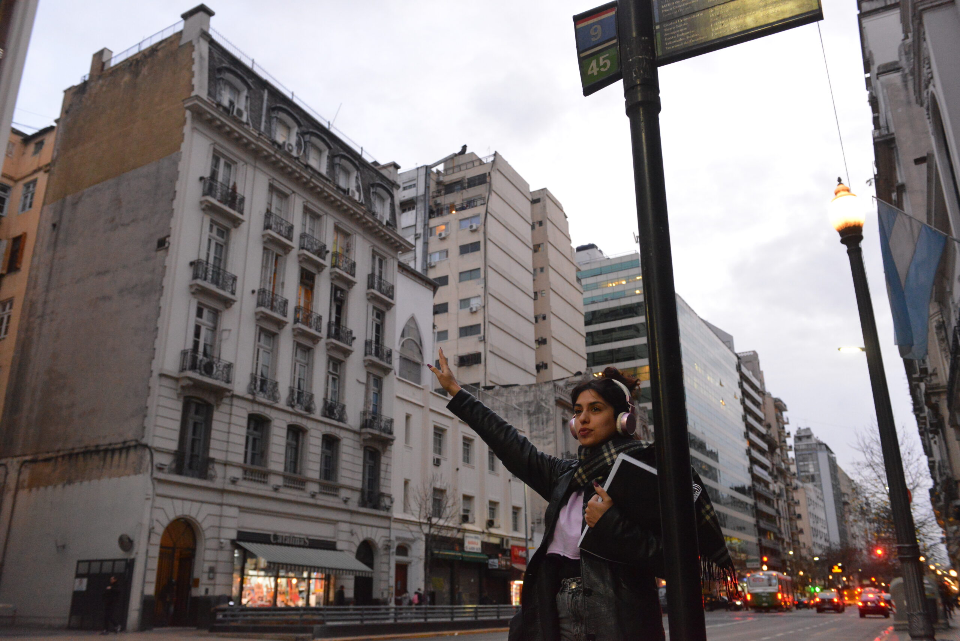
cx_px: 480
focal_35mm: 31
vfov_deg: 42.4
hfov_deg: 60.3
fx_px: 827
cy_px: 320
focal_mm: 31
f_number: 4.8
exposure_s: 1/180
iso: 6400
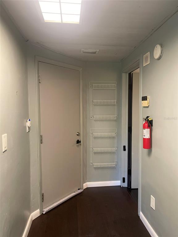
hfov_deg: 53.1
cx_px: 89
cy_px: 118
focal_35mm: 26
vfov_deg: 67.3
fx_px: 178
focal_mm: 5.1
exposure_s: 1/60
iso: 400
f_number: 1.6
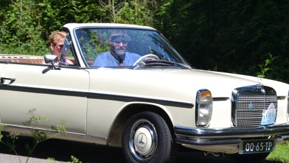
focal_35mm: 157
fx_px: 1203
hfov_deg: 13.7
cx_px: 137
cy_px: 60
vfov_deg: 7.7
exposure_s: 1/200
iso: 100
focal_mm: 46
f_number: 7.1
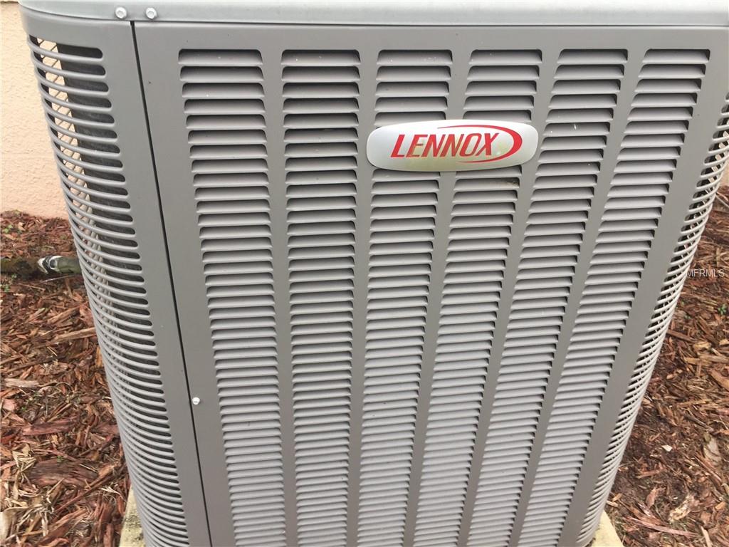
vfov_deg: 48.2
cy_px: 274
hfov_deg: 61.7
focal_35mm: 29
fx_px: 611
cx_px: 364
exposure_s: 1/120
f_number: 2.2
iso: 50
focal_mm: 4.15
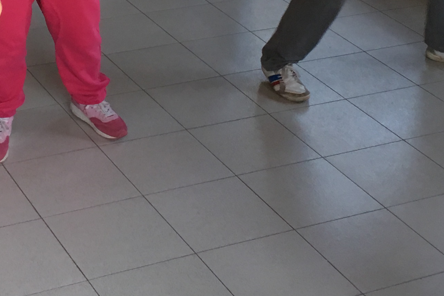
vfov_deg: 14.0
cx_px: 134
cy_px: -83
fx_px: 1159
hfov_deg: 21.6
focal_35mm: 94
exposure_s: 1/33
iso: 125
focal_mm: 4.15
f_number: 2.2
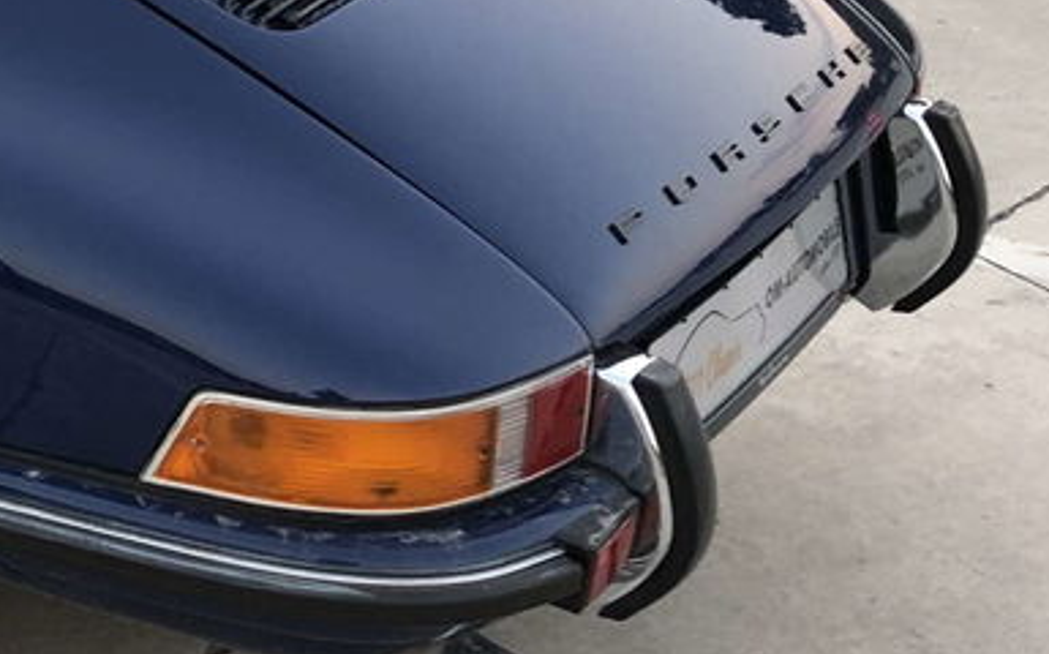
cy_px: 245
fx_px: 2257
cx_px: -283
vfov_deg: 16.5
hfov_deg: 23.4
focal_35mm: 79
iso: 40
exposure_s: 1/24
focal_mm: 3.99
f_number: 1.8
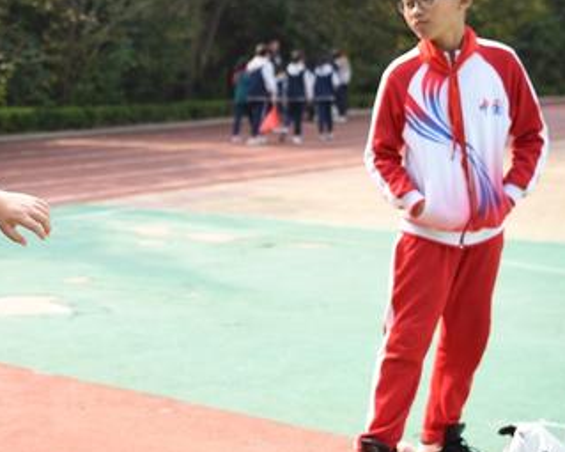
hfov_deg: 22.9
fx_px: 1337
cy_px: 239
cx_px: -7
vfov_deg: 19.2
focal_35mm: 80
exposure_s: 1/1000
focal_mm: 34
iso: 250
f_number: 2.8
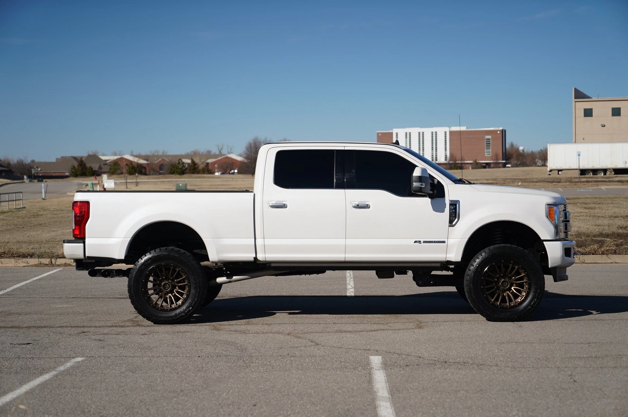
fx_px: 1220
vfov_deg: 19.4
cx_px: 314
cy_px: 208
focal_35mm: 70
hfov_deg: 28.9
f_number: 2.8
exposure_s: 1/1600
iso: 100
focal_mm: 70
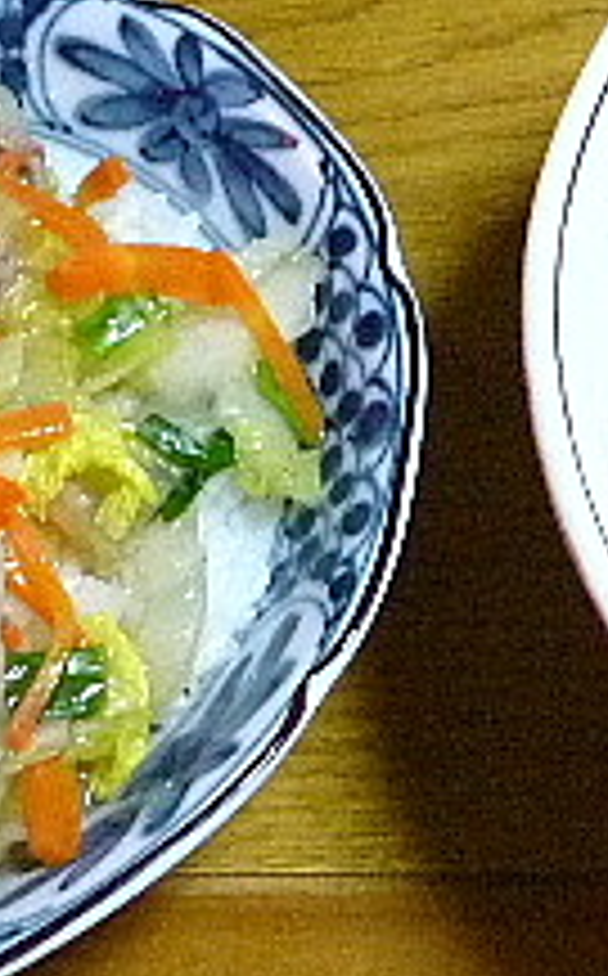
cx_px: 613
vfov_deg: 21.7
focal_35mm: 94
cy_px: 130
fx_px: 2500
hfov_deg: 13.7
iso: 400
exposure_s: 1/20
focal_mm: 4.4
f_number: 2.8
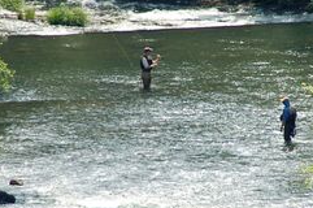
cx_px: 201
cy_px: 135
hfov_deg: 2.1
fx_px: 8657
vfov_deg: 1.4
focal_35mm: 997
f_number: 6.3
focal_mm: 200
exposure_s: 1/640
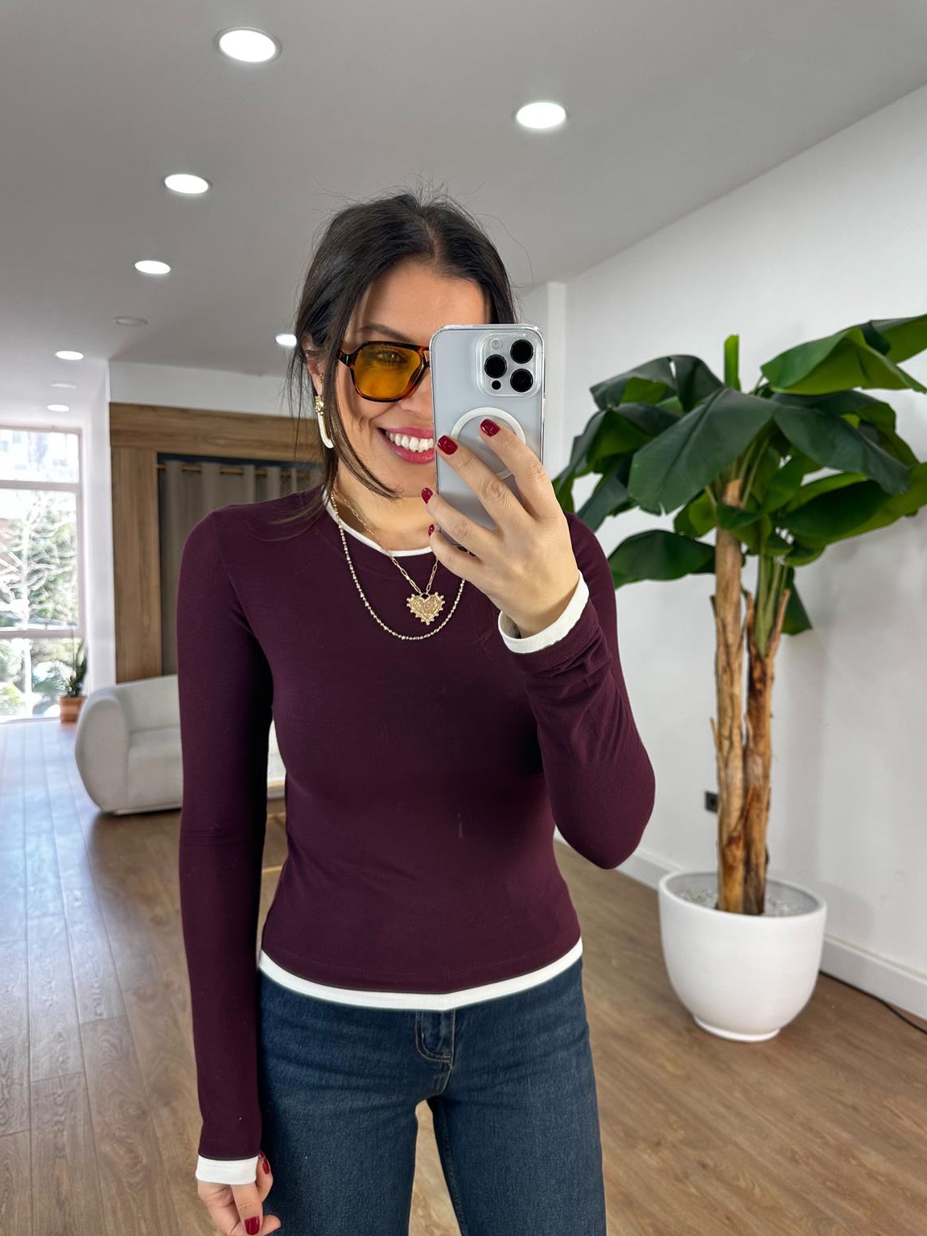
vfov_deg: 69.4
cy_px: 637
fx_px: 893
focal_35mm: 25
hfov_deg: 54.9
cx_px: 454
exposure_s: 1/100
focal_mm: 6.86
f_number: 1.78
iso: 64
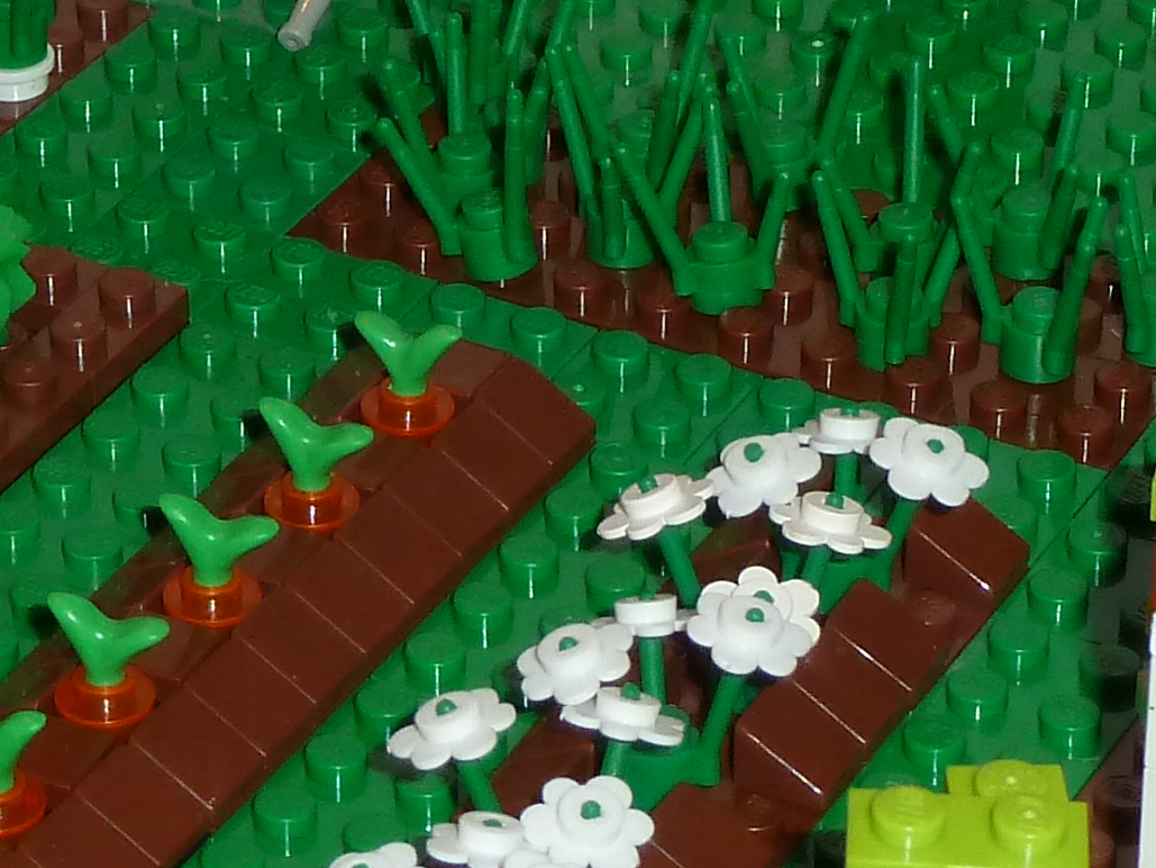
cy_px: 295
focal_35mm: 171
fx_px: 5711
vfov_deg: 8.7
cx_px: 340
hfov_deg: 11.5
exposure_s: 1/20
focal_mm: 7.3
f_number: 3.7
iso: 160
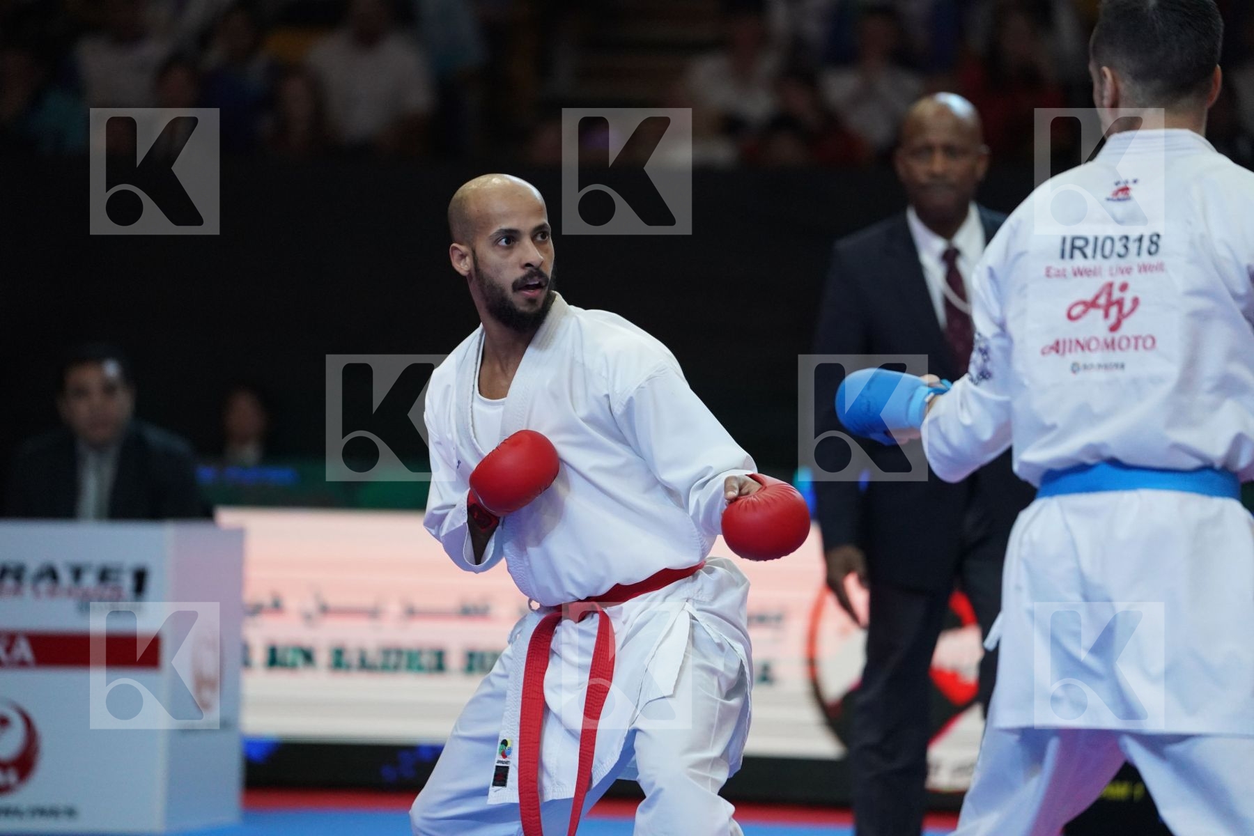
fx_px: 6966
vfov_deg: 6.9
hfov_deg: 10.3
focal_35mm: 200
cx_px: 627
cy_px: 418
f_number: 2.8
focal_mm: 200
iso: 5000
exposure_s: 1/1000
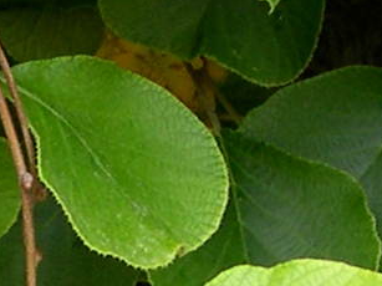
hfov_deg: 6.9
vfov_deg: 5.3
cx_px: -226
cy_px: 341
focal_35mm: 281
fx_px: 3100
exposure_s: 1/60
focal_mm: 8
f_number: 2.8
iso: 100
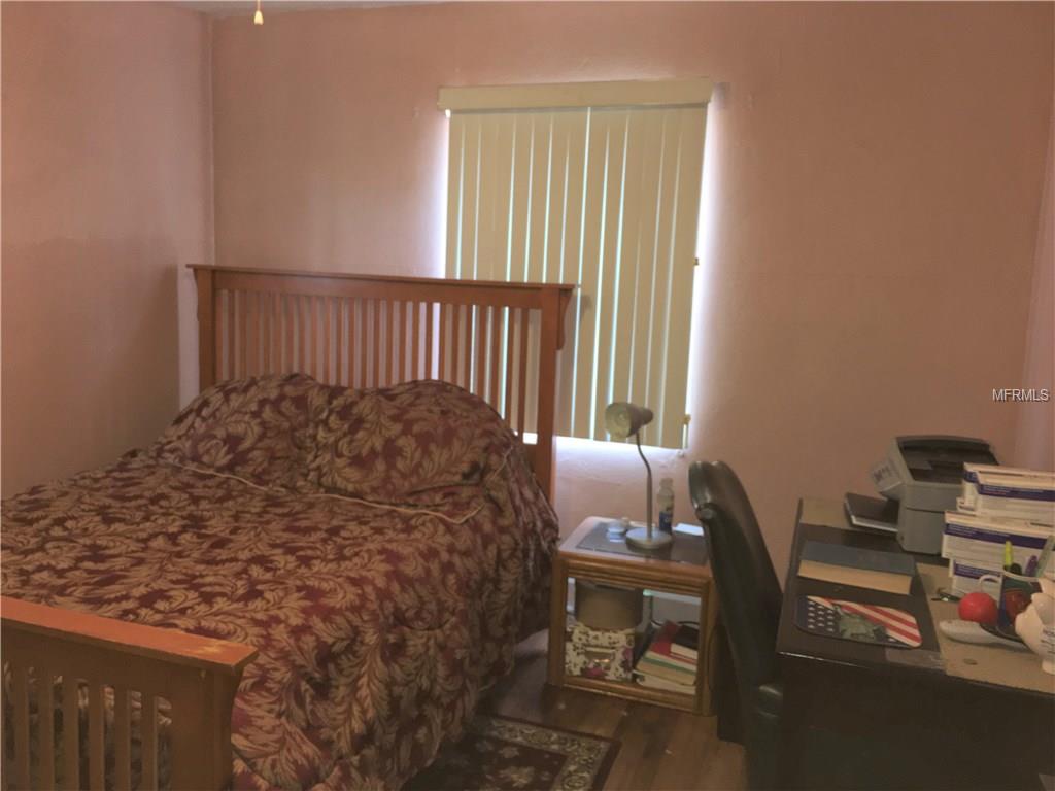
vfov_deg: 48.2
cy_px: 396
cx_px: 528
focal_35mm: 29
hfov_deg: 61.7
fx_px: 884
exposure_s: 1/20
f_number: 2.2
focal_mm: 4.15
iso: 40
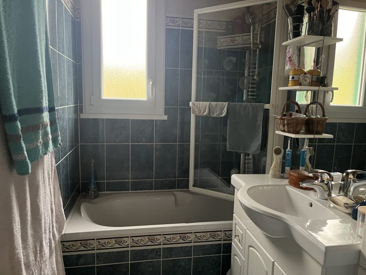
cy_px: 138
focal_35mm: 26
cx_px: 183
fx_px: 275
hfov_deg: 67.3
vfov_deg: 53.1
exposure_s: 1/33
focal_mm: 5.1
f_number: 1.6
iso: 400
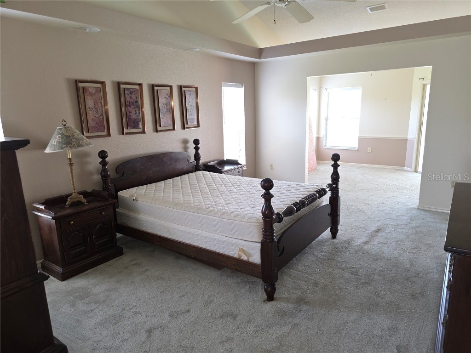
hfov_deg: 73.9
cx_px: 236
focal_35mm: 23
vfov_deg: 58.9
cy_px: 176
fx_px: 313
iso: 125
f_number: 1.7
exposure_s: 1/60
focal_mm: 6.3
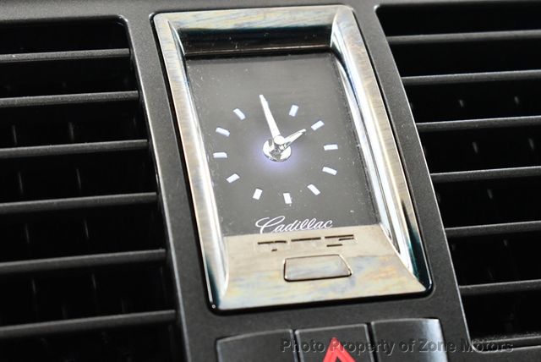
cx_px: 270
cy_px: 181
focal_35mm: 110
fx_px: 1655
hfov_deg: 18.6
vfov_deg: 12.5
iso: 4000
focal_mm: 55
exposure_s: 1/60
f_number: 5.6
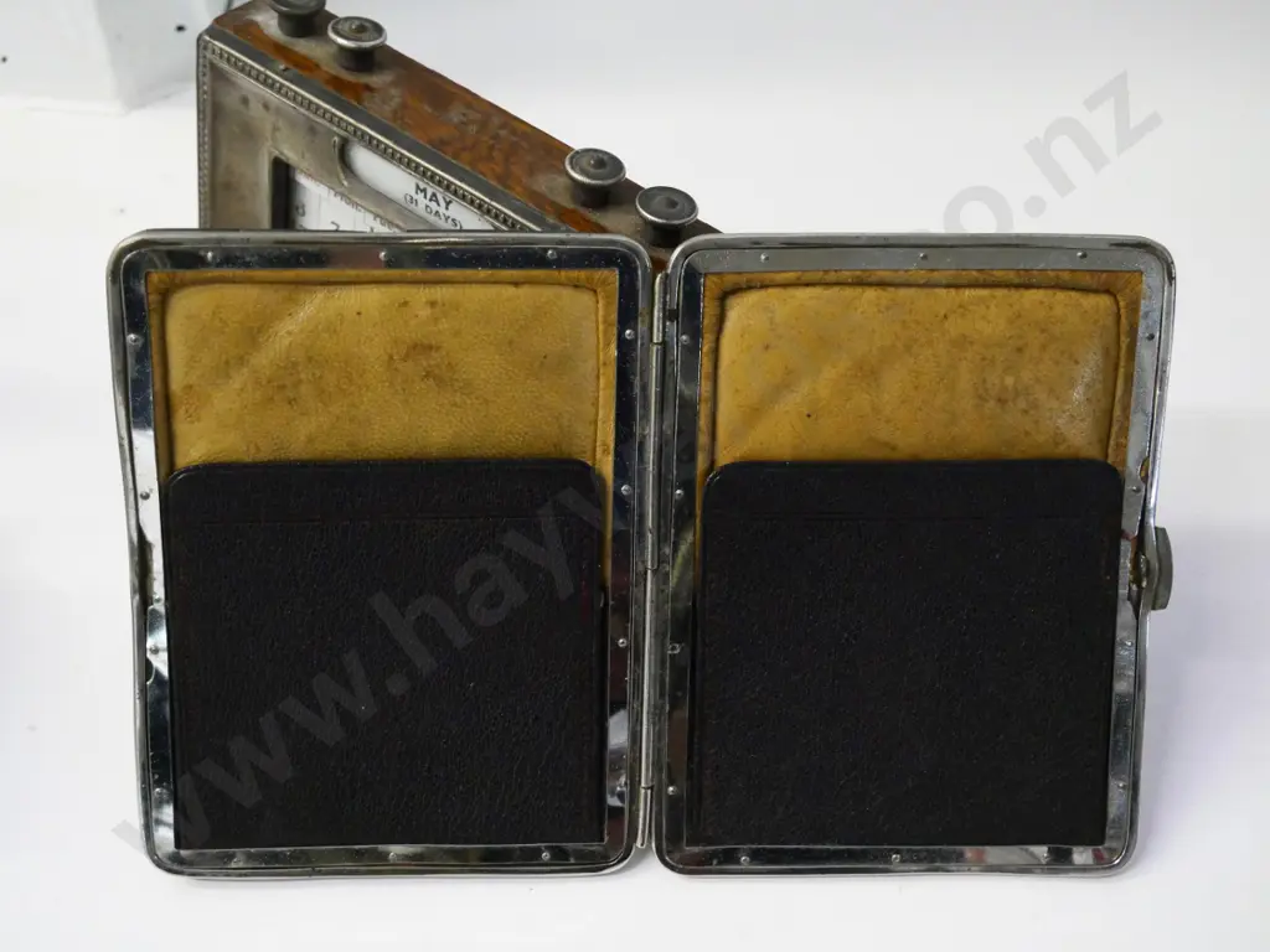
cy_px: 476
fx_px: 1834
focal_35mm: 50
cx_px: 635
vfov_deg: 29.1
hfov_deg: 38.2
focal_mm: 25
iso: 3200
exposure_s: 1/160
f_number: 5.6
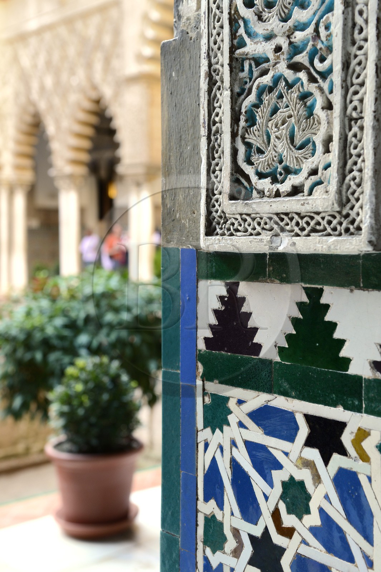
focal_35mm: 52
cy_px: 286
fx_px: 826
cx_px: 190
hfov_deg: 26.0
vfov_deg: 38.2
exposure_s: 1/50
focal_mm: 52
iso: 800
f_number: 5.6
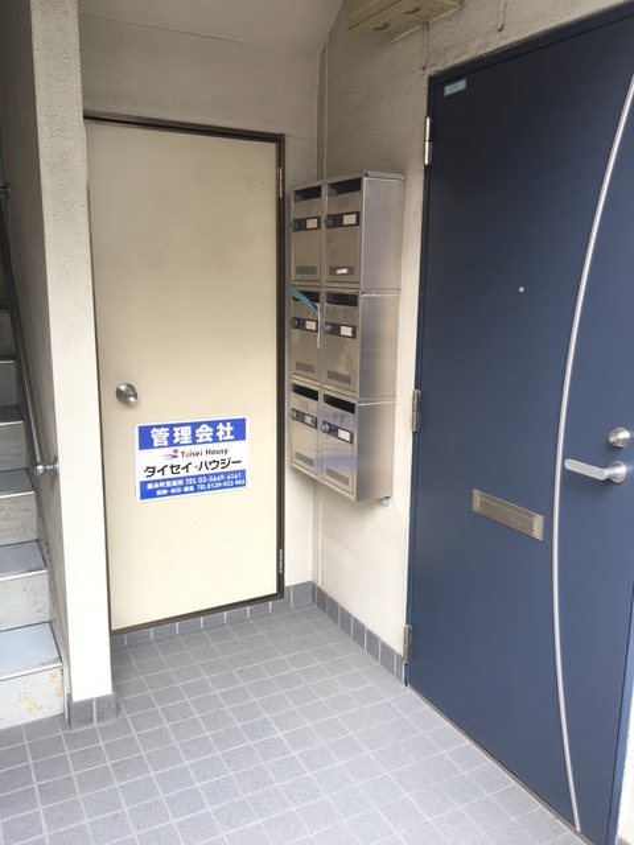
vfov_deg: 61.7
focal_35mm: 29
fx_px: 708
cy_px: 422
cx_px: 317
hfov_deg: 48.2
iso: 32
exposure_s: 1/60
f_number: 2.2
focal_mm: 4.15
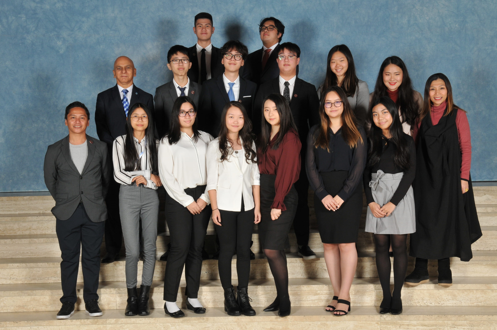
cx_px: 248
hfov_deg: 37.9
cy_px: 165
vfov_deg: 25.7
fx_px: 724
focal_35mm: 52
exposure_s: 1/60
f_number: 16
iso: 400
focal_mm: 35
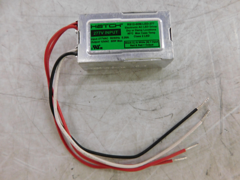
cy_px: 90
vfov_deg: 58.9
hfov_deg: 73.9
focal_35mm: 23
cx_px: 120
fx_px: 159
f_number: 3
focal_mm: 4
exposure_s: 1/15
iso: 400
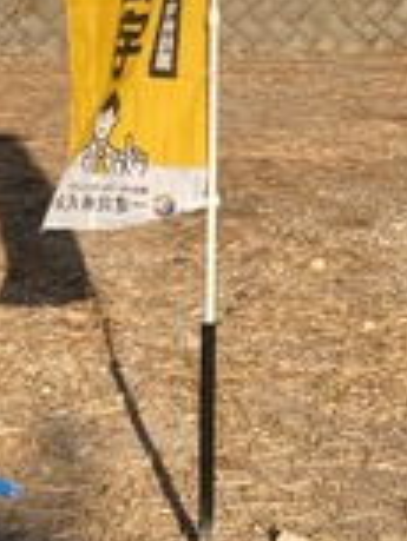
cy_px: 71
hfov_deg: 12.2
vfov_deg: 16.6
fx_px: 1832
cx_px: 563
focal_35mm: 117
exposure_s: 1/1799
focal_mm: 3.99
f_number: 1.8
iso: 20
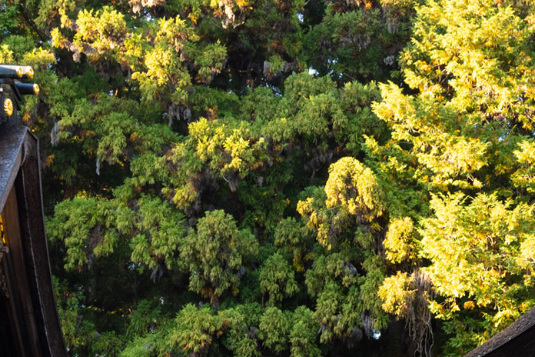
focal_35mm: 120
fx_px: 1779
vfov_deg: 11.1
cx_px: 680
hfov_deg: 16.3
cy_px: 513
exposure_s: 1/80
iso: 400
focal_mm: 25.7
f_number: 5.6
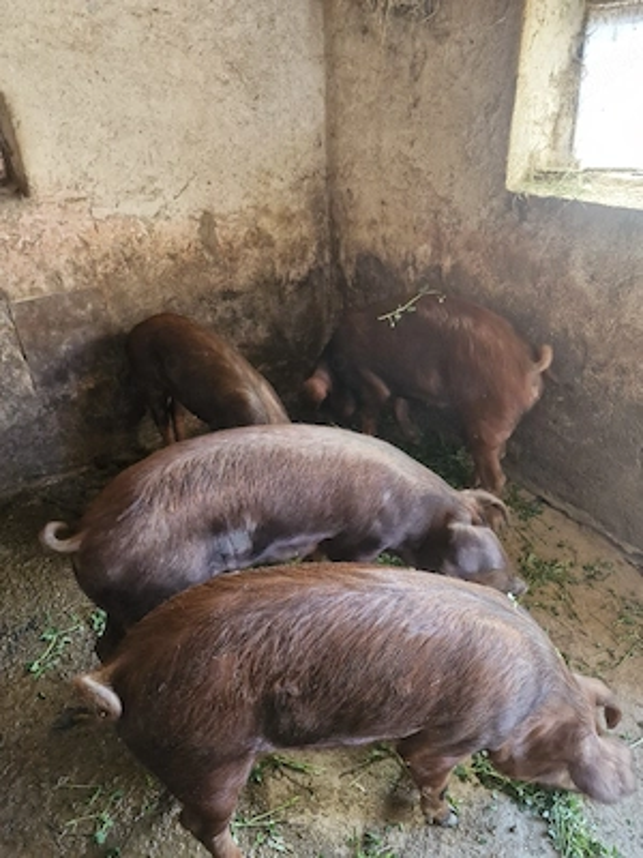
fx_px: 570
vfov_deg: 73.9
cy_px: 429
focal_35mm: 23
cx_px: 322
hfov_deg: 58.9
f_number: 1.8
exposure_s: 1/100
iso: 500
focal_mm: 5.54
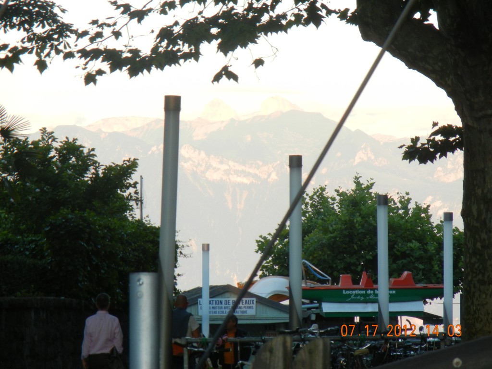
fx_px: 4264
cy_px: 184
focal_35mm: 300
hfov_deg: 6.6
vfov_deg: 5.0
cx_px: 246
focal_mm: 54
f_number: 5.6
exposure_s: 1/61.6
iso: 219
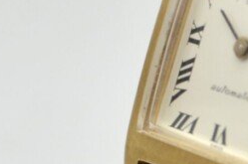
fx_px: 2027
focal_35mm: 295
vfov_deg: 4.6
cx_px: 333
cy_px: 118
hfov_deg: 6.9
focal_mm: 35
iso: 200
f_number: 5.6
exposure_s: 1/125
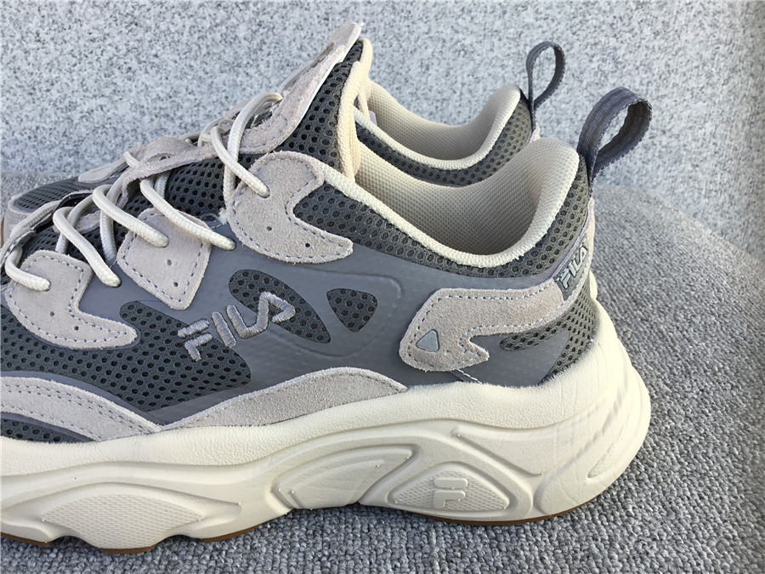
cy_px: 287
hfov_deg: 58.4
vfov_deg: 45.4
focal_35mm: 31
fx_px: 685
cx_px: 382
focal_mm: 3.3
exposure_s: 1/199
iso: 25
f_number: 2.4
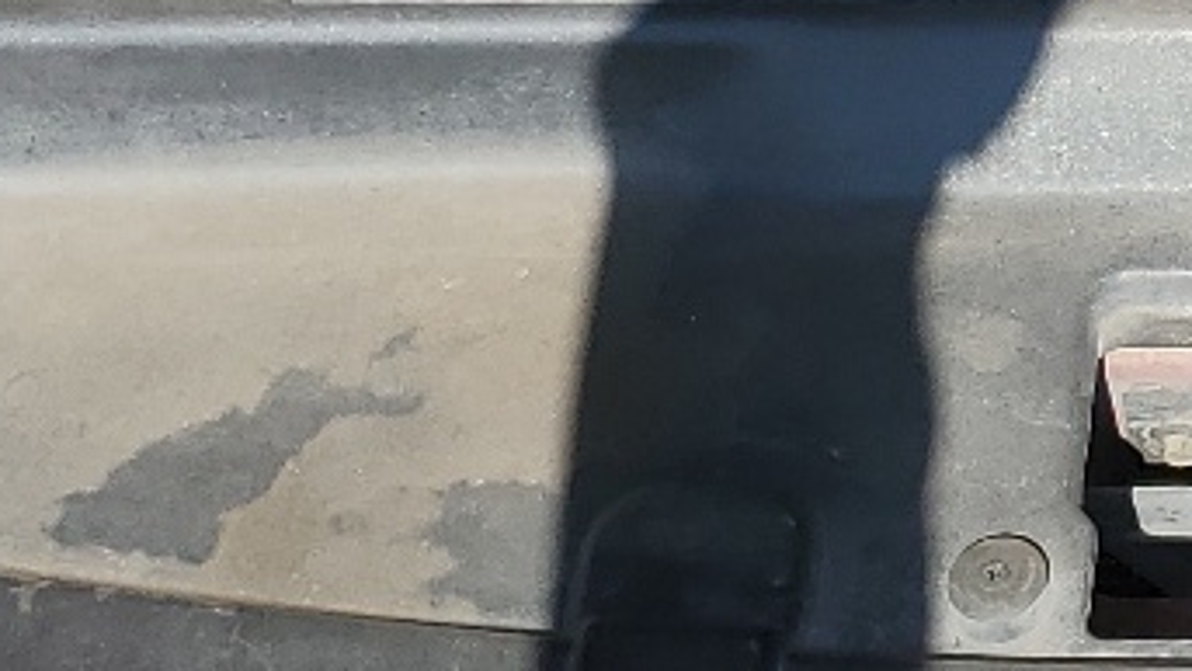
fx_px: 4172
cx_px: 1397
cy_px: -177
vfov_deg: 9.1
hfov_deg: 15.7
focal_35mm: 132
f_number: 1.5
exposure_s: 1/2500
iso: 50
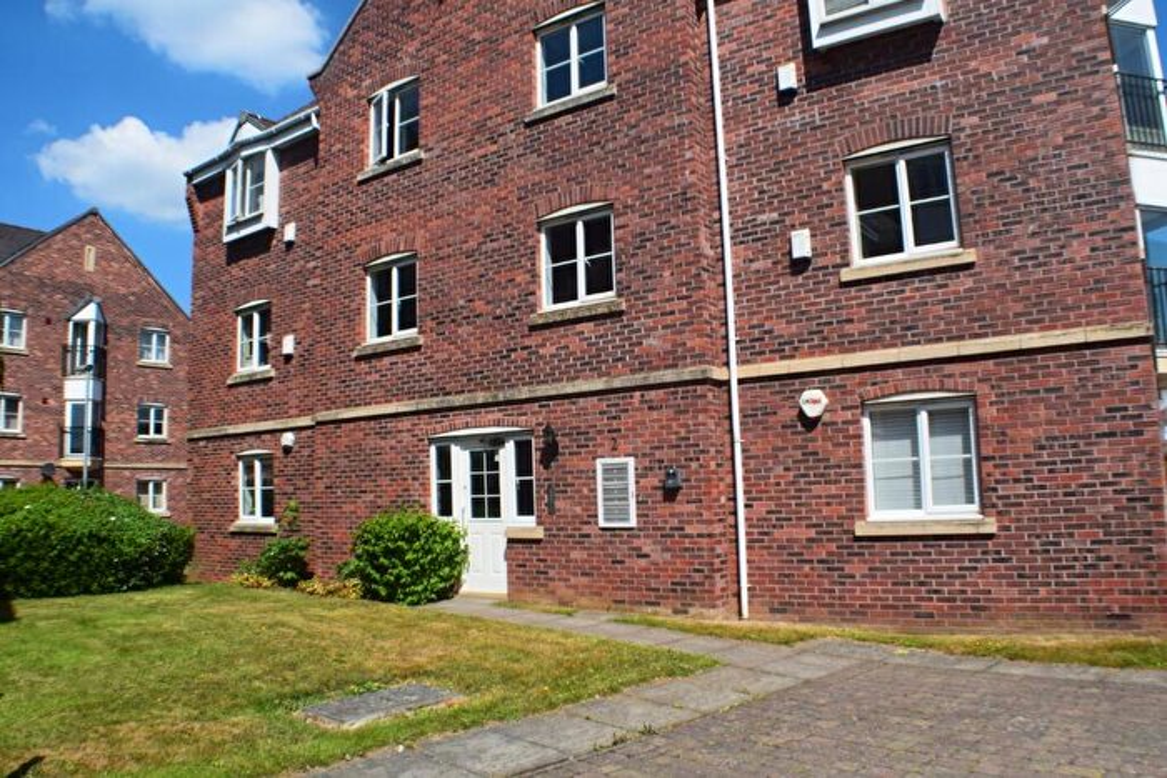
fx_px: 1119
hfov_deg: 55.1
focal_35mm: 34
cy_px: 389
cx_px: 584
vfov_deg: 38.4
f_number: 11
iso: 360
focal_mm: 23
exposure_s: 1/500
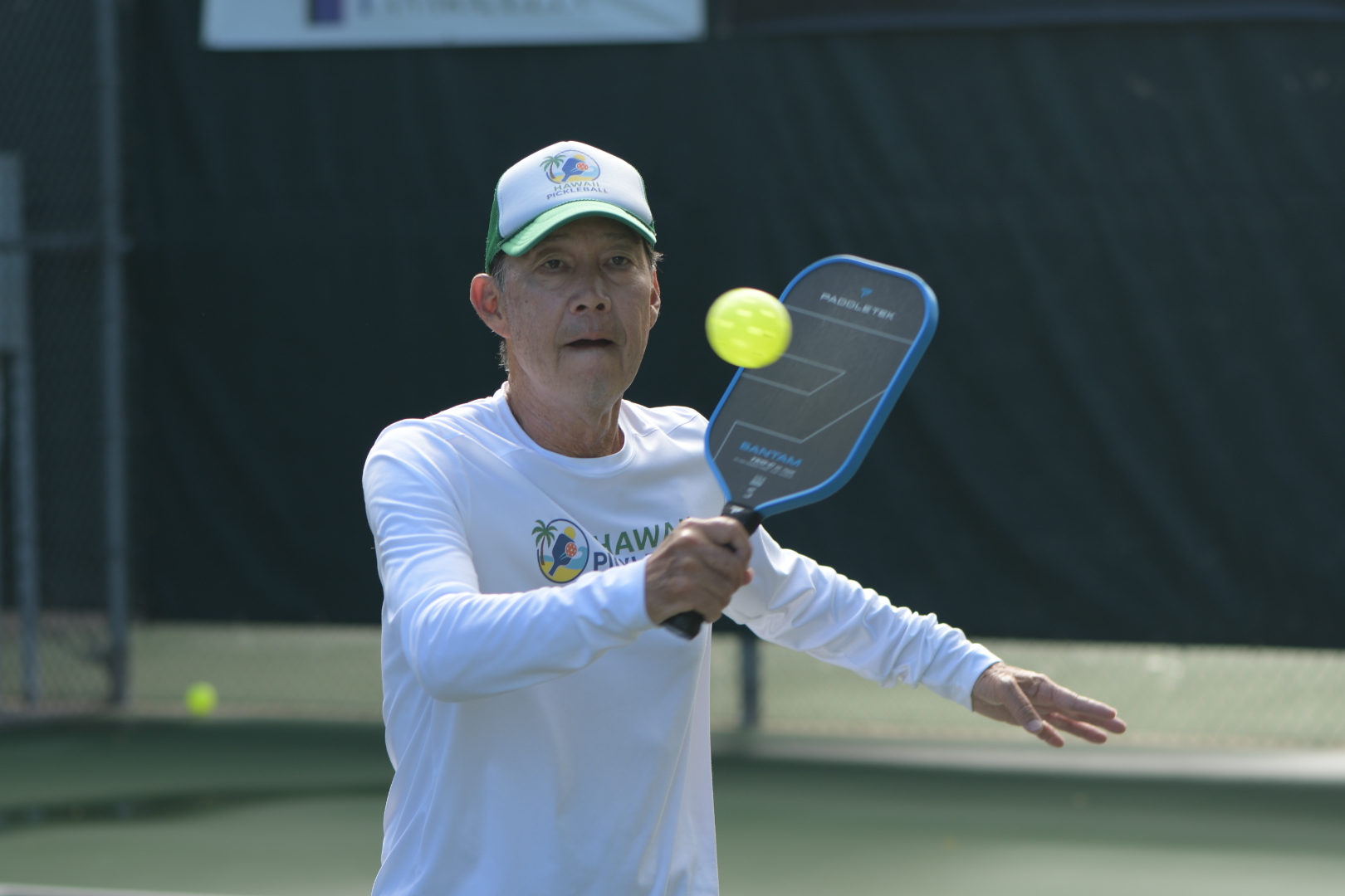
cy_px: 448
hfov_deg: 13.1
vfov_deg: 8.7
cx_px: 672
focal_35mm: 157
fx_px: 5865
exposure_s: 1/400
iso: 100
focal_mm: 105
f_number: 4
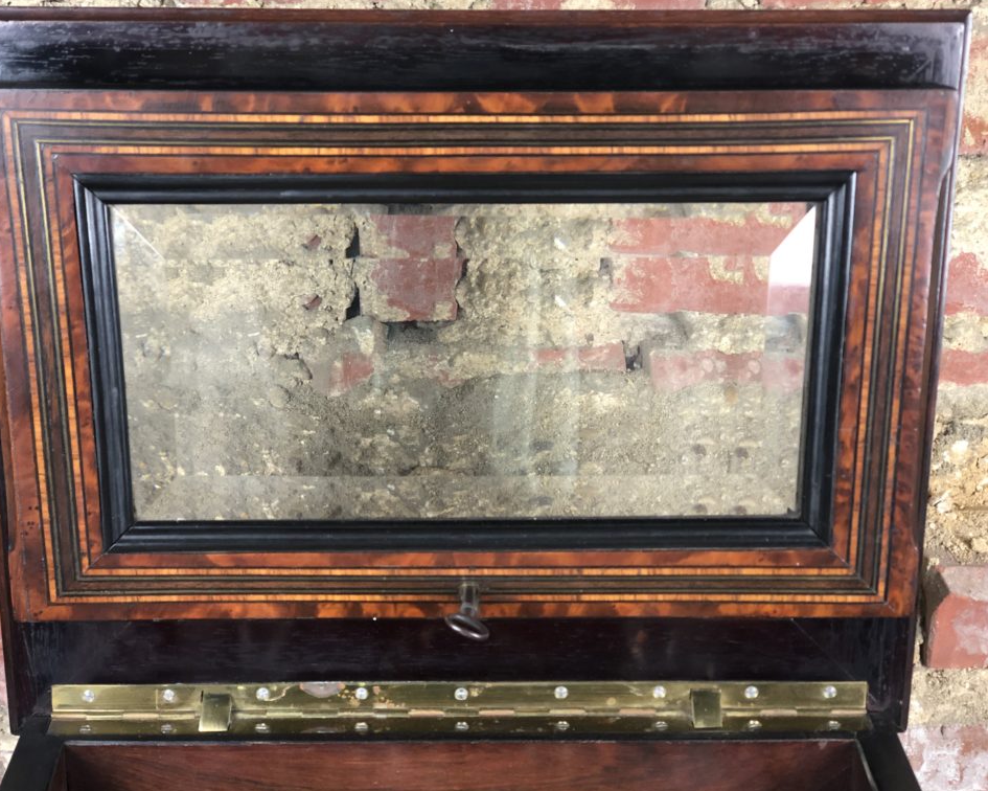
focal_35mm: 55
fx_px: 1608
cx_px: 470
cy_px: 396
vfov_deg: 27.6
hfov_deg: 34.1
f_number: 2.4
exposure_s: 1/33
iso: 100
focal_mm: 6
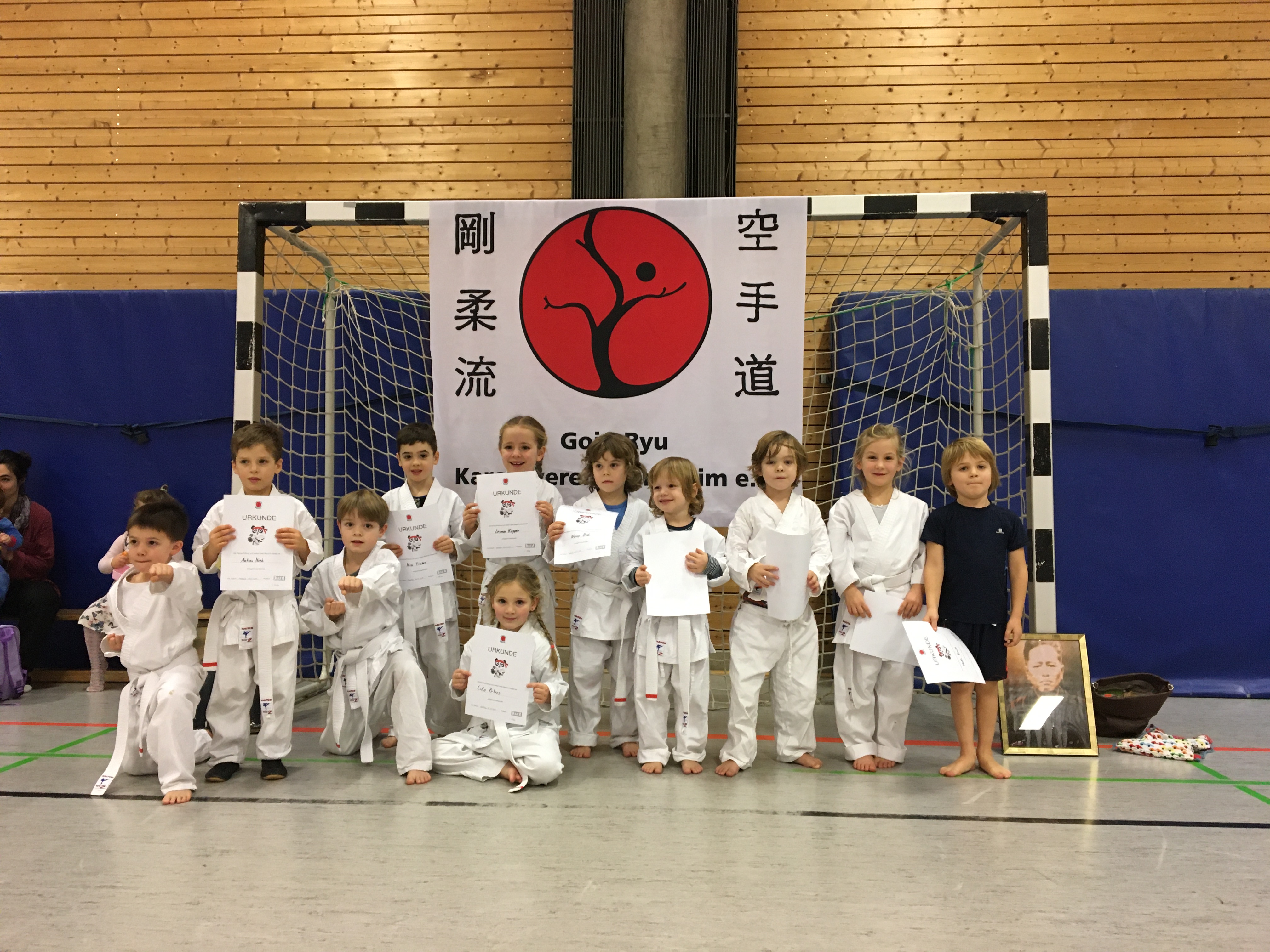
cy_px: 476
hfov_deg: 61.7
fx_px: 1064
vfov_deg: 48.2
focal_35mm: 29
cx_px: 635
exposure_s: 1/33
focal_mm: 4.15
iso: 160
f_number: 2.2
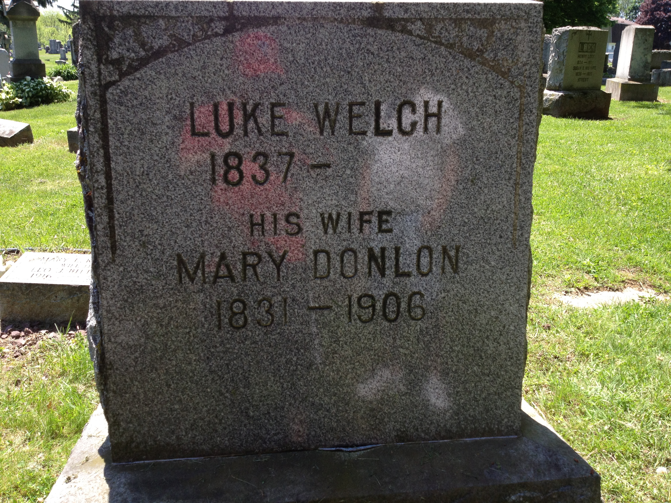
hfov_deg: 52.6
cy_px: 252
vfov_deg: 40.7
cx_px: 336
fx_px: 678
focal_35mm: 35
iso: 64
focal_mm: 4.28
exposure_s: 1/415
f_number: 2.4
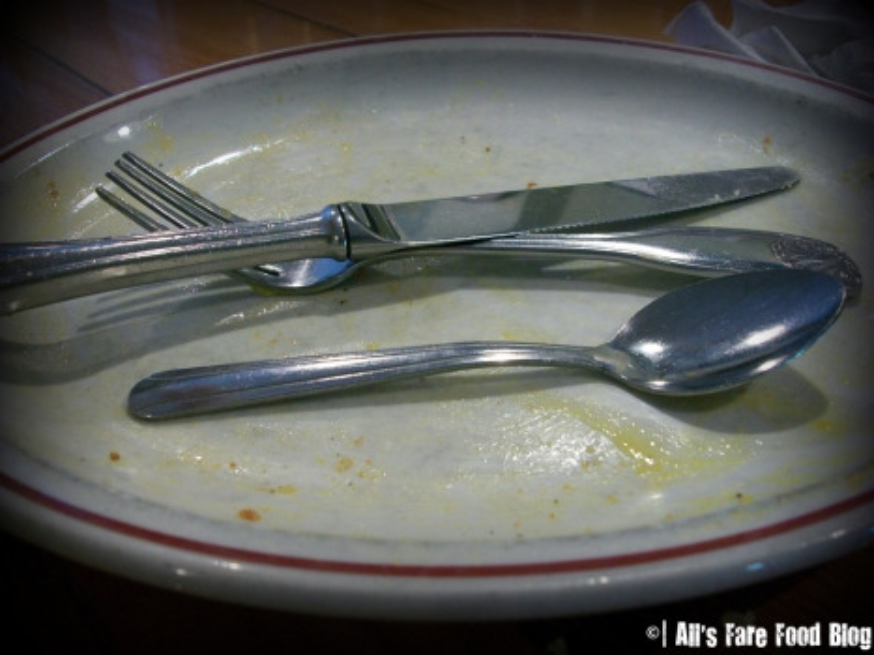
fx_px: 808
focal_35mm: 32
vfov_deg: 44.1
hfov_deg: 56.8
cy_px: 328
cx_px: 437
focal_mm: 5.7
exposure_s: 1/8
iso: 189
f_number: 2.9
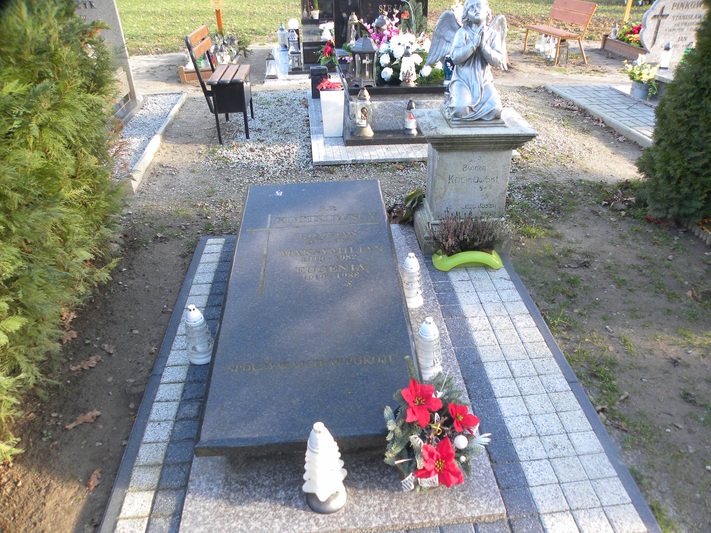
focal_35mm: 26
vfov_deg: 53.1
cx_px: 356
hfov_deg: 67.3
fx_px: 534
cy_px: 266
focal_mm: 4.6
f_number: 2.8
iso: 85
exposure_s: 1/76.6
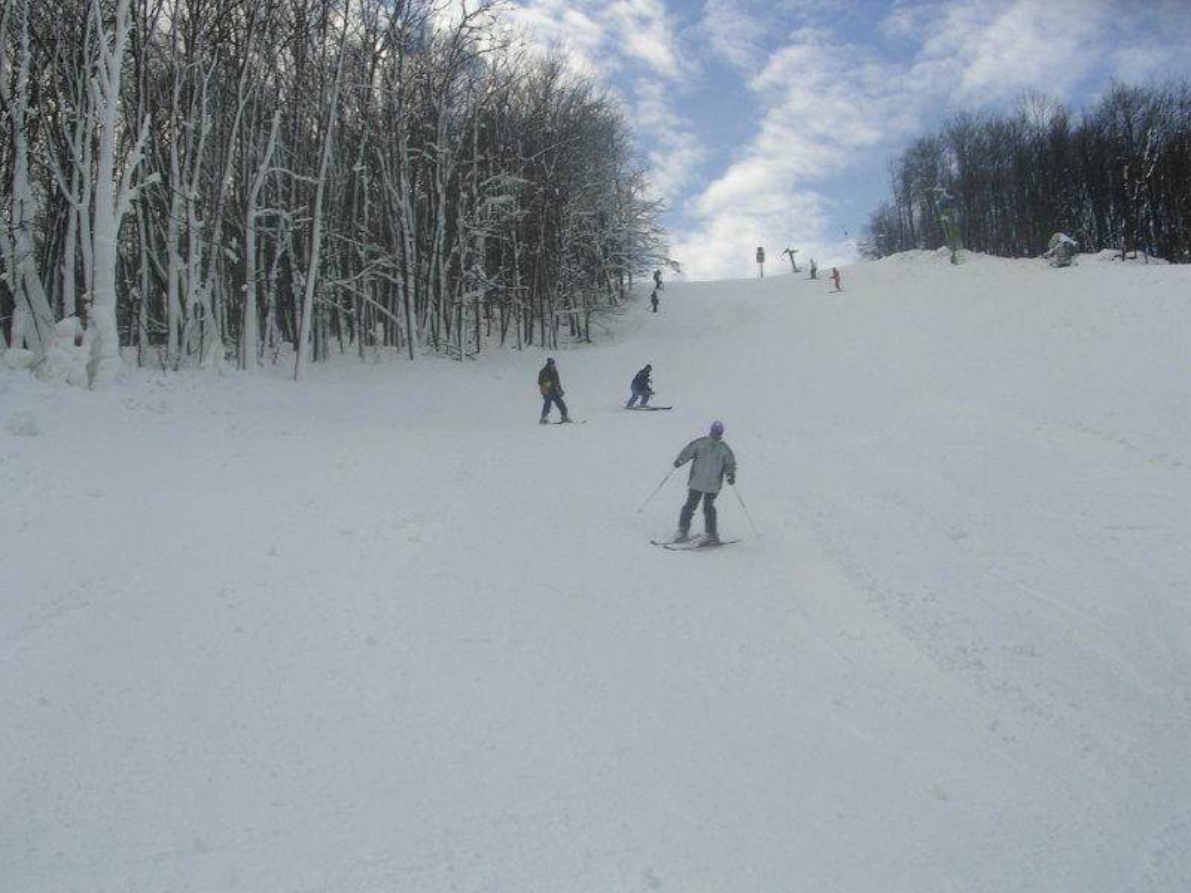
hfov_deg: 49.0
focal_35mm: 38
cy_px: 446
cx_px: 596
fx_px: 1307
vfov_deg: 37.7
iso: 50
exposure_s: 1/204
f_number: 5.6
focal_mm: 5.8
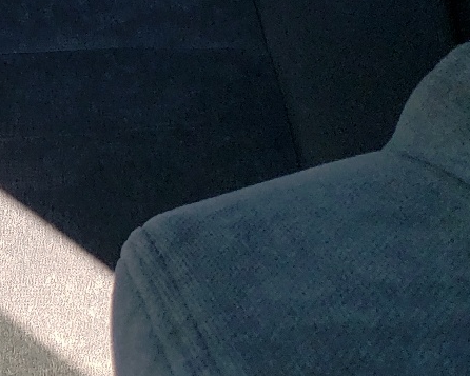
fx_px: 1266
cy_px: -46
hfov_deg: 17.5
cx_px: -350
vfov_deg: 16.4
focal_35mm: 91
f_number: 1.5
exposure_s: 1/500
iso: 50
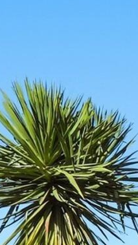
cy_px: 361
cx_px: 657
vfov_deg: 14.3
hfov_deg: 6.1
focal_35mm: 141
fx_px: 918
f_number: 9
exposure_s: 1/6400
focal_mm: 17
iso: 100
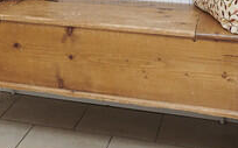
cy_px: -109
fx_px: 564
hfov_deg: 23.4
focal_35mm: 87
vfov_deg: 13.6
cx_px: 35
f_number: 7.1
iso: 500
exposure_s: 1/60
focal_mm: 17
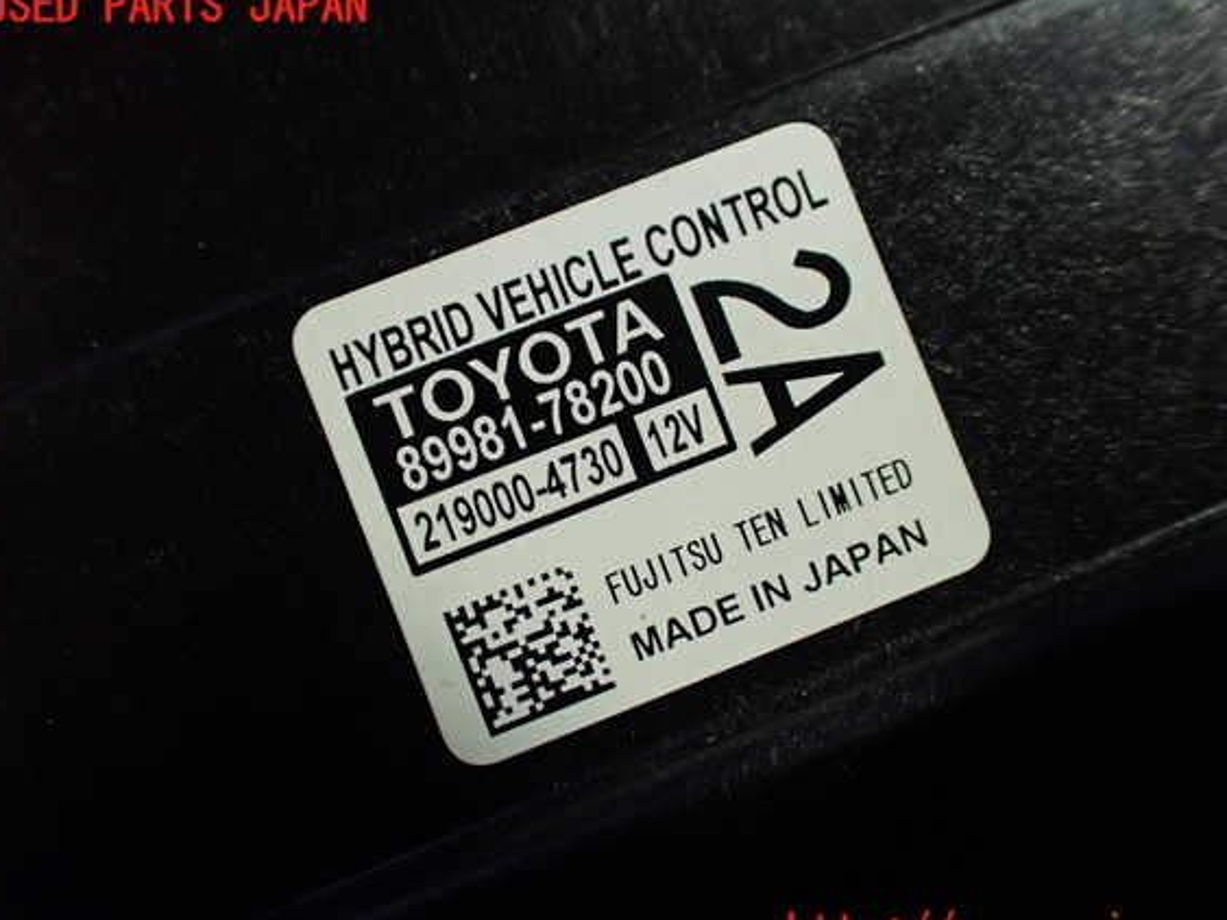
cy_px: 471
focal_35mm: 32
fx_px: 1134
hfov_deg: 56.8
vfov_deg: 44.1
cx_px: 625
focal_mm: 5.4
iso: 400
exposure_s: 1/125
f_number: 2.3
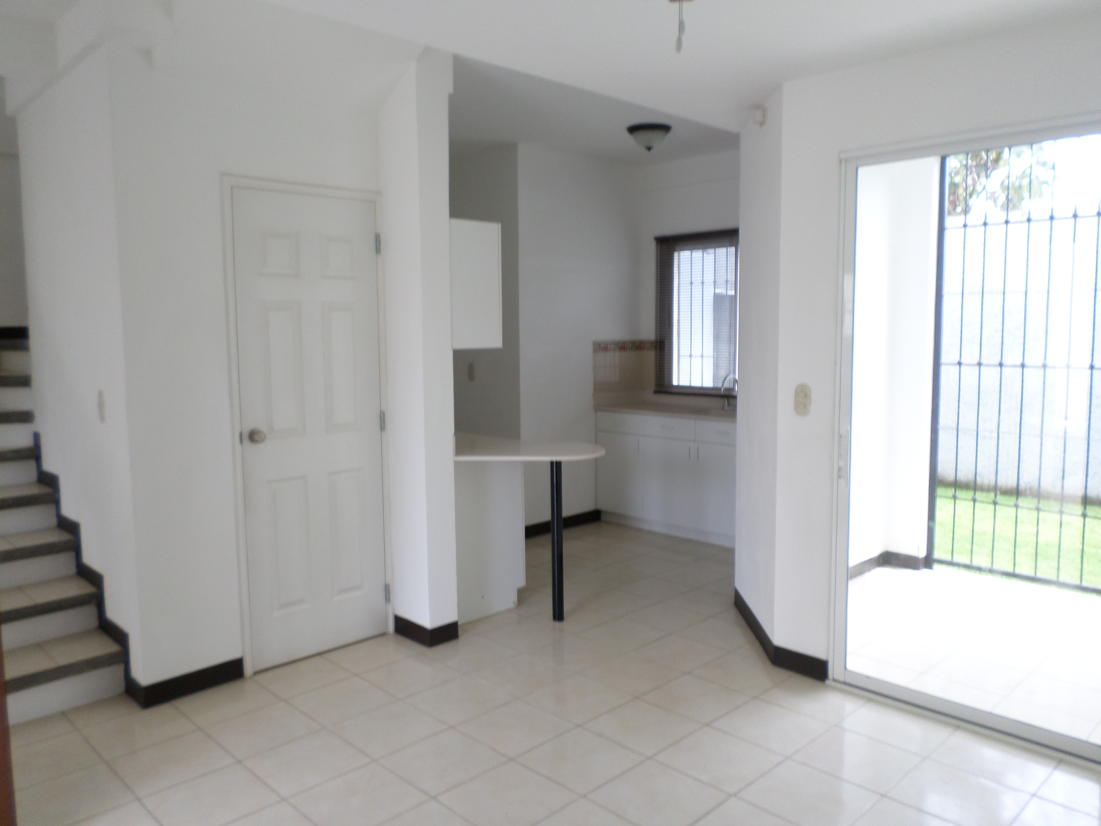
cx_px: 550
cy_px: 413
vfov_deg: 54.9
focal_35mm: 25
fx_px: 795
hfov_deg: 69.4
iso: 80
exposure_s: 1/90
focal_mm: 4.5
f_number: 2.5
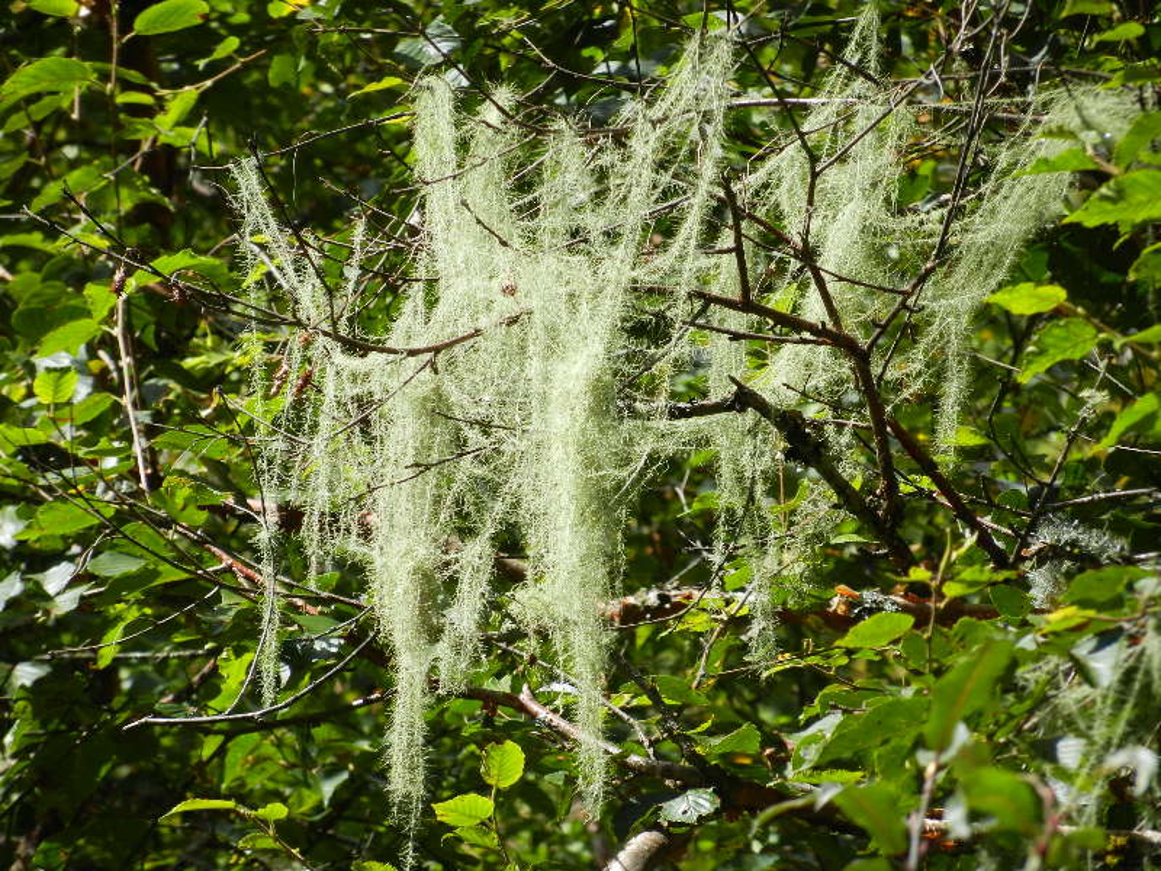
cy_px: 436
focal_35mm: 338
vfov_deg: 4.4
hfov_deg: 5.9
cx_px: 580
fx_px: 11336
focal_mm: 60.8
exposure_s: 1/400
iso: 160
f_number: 5.3
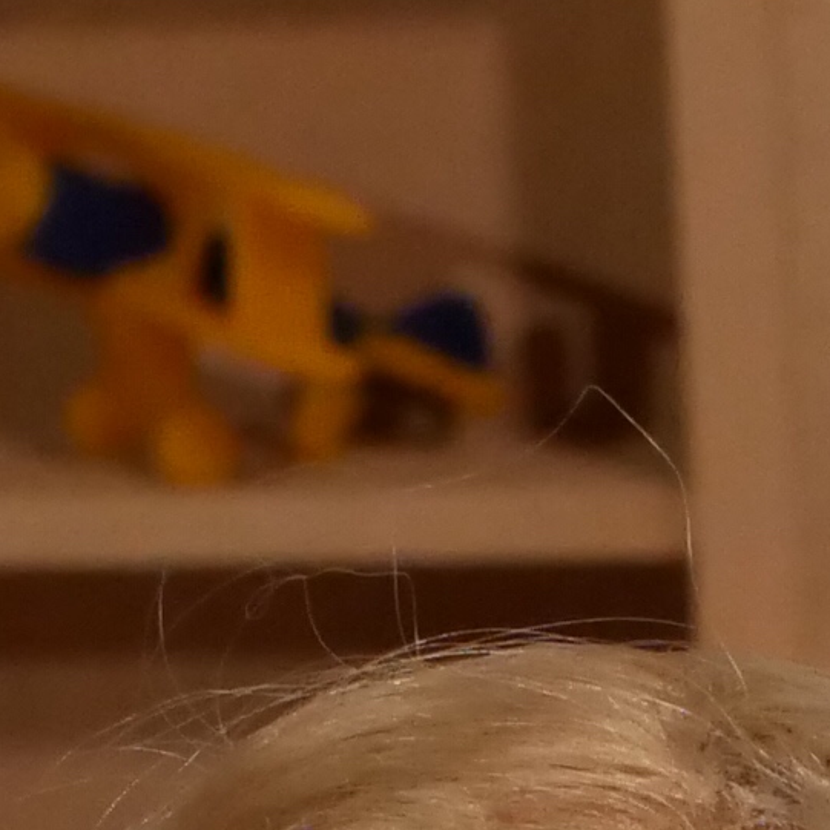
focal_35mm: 450
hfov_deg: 3.8
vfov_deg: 3.8
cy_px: 2260
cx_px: 2584
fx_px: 12207
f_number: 8
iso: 1600
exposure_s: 1/60
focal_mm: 30
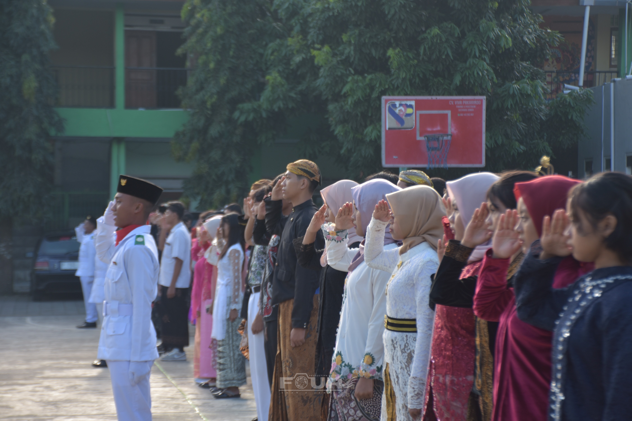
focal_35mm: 112
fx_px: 1975
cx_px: 316
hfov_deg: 18.2
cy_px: 210
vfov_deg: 12.2
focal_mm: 75
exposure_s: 1/125
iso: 100
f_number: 5.6
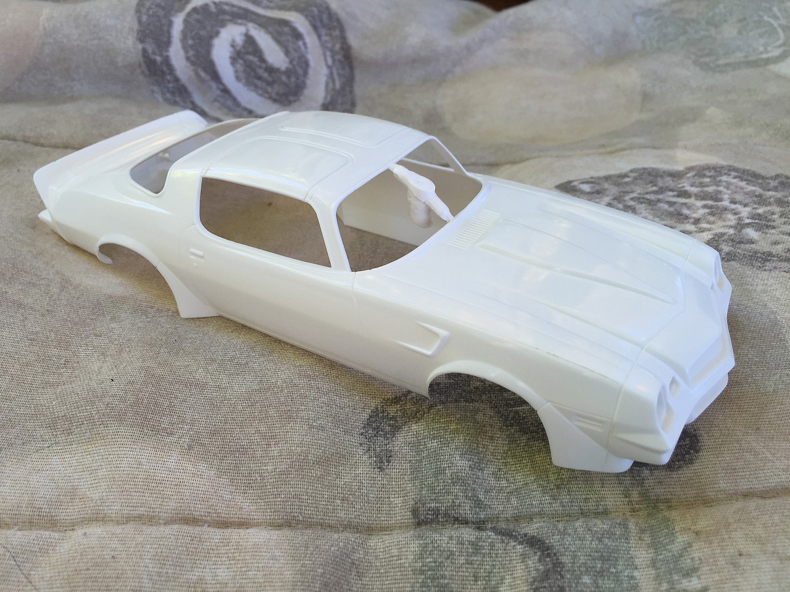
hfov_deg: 61.7
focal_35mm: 29
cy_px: 296
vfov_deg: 48.2
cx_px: 395
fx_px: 662
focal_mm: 4.15
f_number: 2.2
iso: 32
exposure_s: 1/127
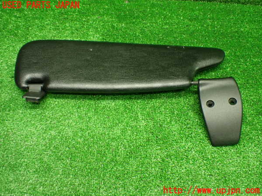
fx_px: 272
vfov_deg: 39.7
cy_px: 98
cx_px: 131
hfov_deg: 51.4
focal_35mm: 36
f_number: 2.5
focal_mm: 6.37
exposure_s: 1/80
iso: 800
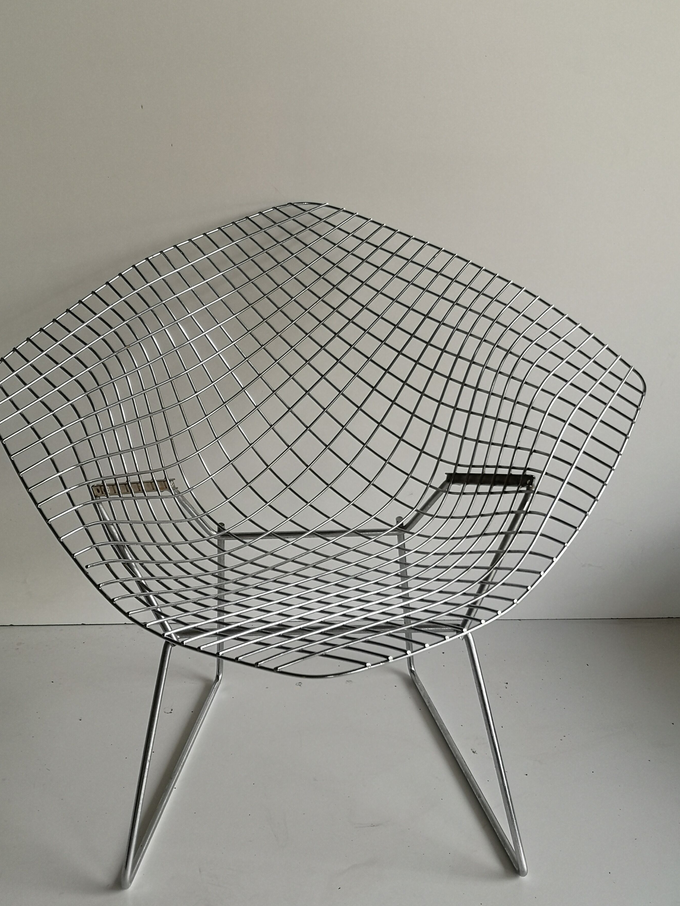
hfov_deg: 36.8
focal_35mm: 39
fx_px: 1021
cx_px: 303
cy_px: 463
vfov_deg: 47.9
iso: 50
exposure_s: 1/103
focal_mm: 3.95
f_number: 1.8
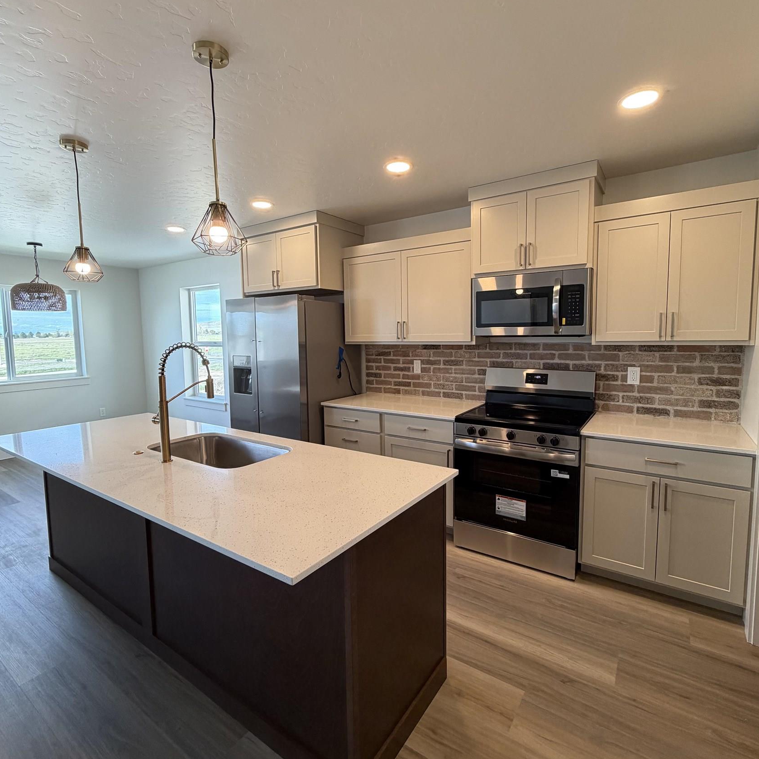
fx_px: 422
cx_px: 382
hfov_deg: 84.0
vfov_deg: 84.0
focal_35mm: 17
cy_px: 372
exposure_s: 1/121
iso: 160
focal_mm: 2.22
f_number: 2.2
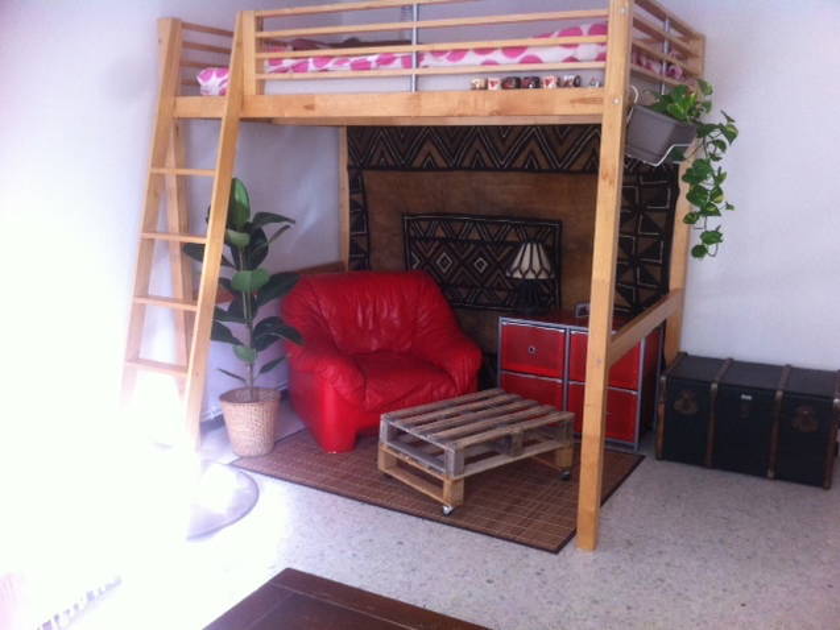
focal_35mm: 35
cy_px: 315
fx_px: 849
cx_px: 420
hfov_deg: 52.6
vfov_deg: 40.7
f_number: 2.8
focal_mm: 3.85
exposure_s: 1/15
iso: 160
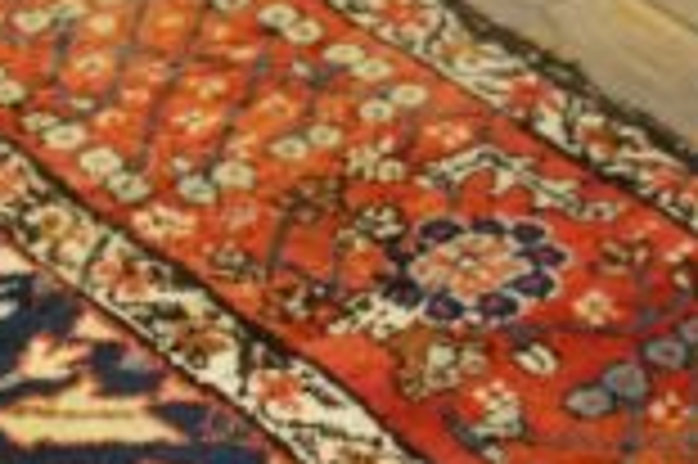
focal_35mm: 122
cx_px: -122
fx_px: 2362
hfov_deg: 16.2
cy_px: 800
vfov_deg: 10.6
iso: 800
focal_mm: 21
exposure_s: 1/60
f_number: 4
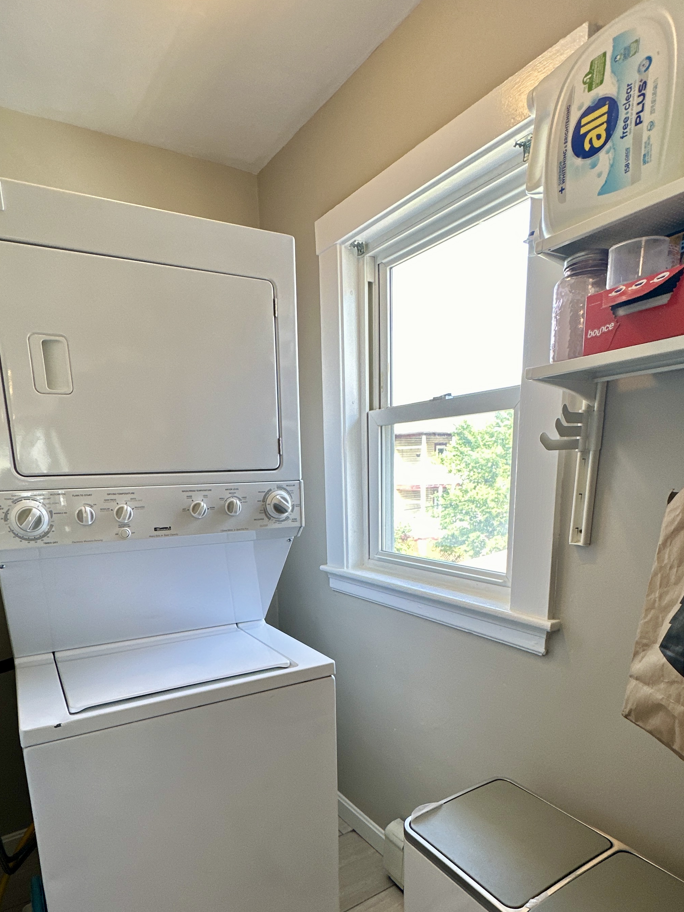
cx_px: 314
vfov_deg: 77.0
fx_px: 553
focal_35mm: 21
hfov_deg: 63.3
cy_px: 593
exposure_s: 1/60
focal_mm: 2.22
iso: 100
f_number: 2.2
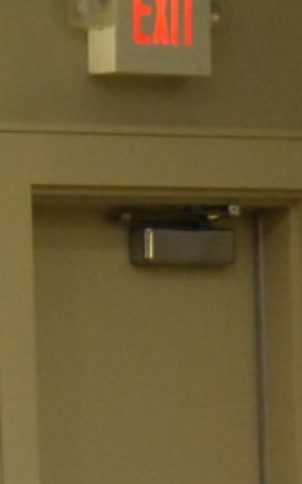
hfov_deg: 2.7
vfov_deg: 4.3
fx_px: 6439
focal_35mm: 488
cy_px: 573
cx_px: -116
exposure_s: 1/125
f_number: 5.3
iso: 5600
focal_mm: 75
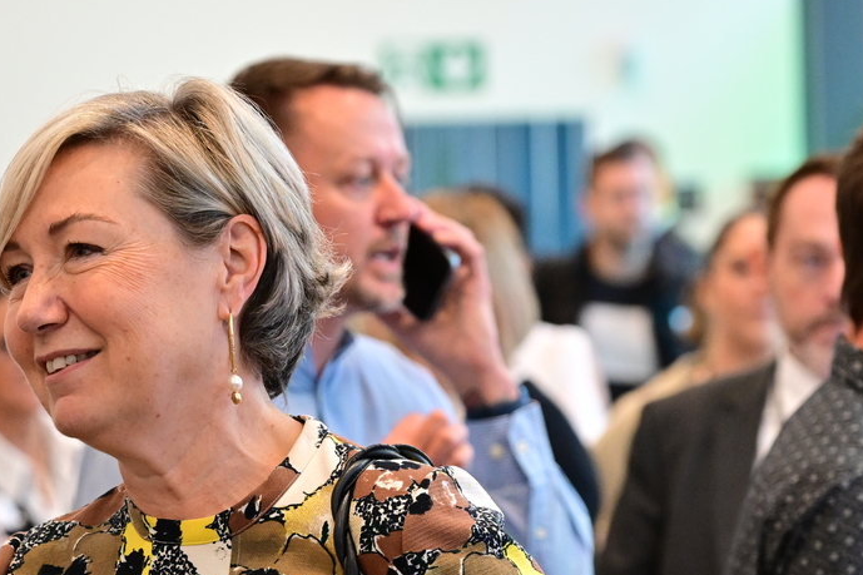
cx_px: 150
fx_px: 6327
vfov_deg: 5.2
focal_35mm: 264
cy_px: 556
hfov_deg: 7.8
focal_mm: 105
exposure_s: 1/160
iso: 2000
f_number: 4.5
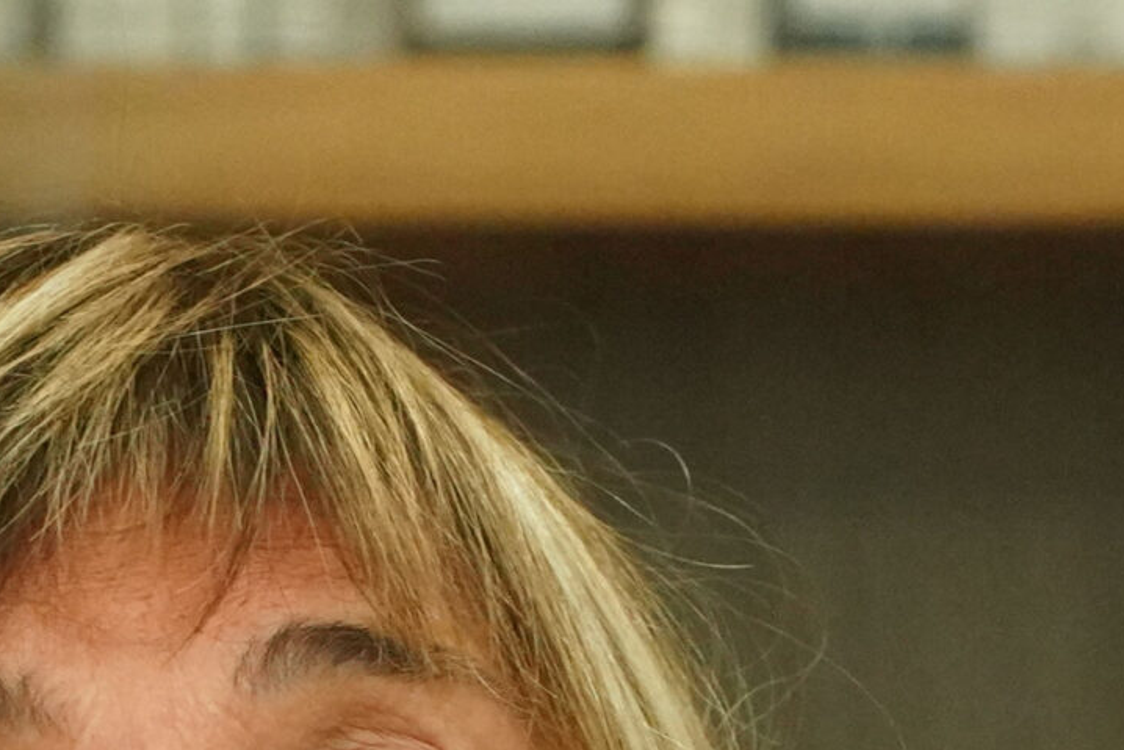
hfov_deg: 1.0
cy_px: 1324
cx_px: -81
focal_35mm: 1992
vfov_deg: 0.7
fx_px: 62203
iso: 5000
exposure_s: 1/125
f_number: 5.6
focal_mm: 373
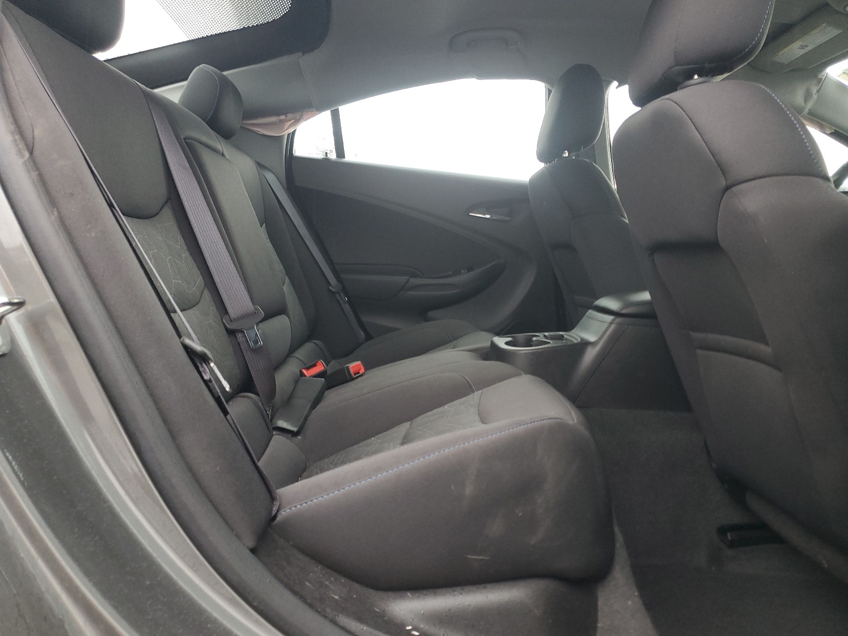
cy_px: 318
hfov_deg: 67.3
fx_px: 637
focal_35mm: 26
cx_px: 424
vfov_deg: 53.1
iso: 125
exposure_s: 1/60.2
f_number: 1.5
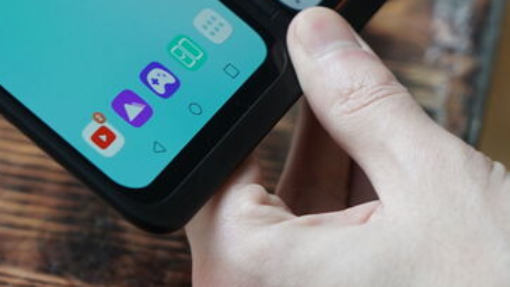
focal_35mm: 155
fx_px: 2097
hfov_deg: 13.8
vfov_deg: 7.7
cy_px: -119
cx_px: 103
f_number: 4
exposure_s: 1/200
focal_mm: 56
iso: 500
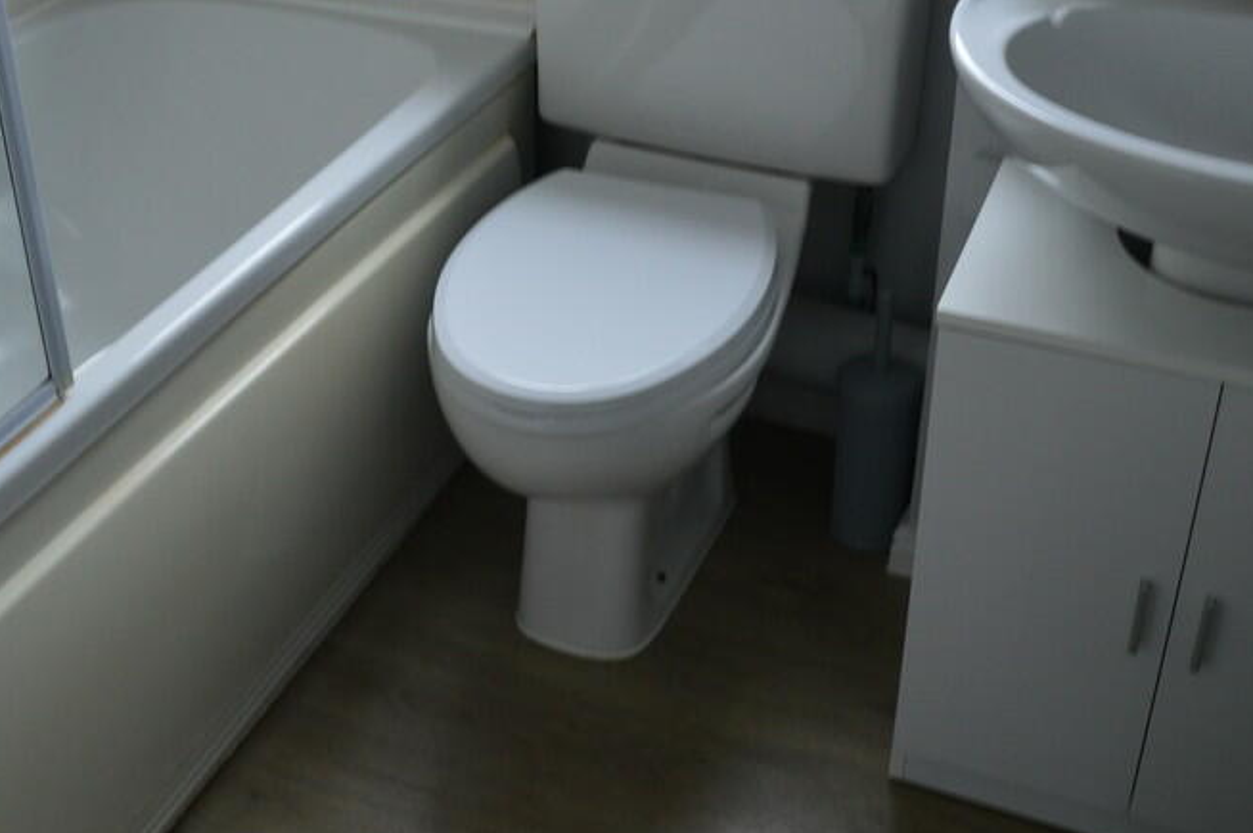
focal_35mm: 47
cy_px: 206
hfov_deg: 41.8
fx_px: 1635
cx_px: 512
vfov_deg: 28.2
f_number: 6.3
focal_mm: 20
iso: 450
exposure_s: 1/15
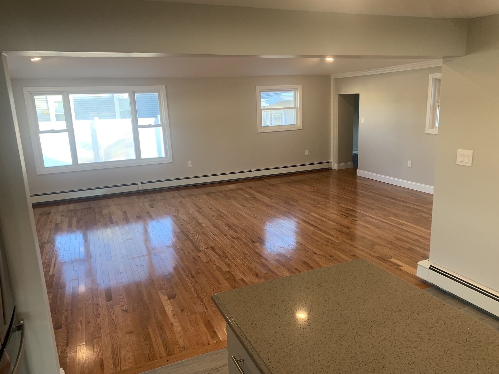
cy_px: 187
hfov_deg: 67.3
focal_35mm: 26
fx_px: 375
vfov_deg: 53.1
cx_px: 250
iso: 64
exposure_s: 1/60
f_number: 1.8
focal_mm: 4.25
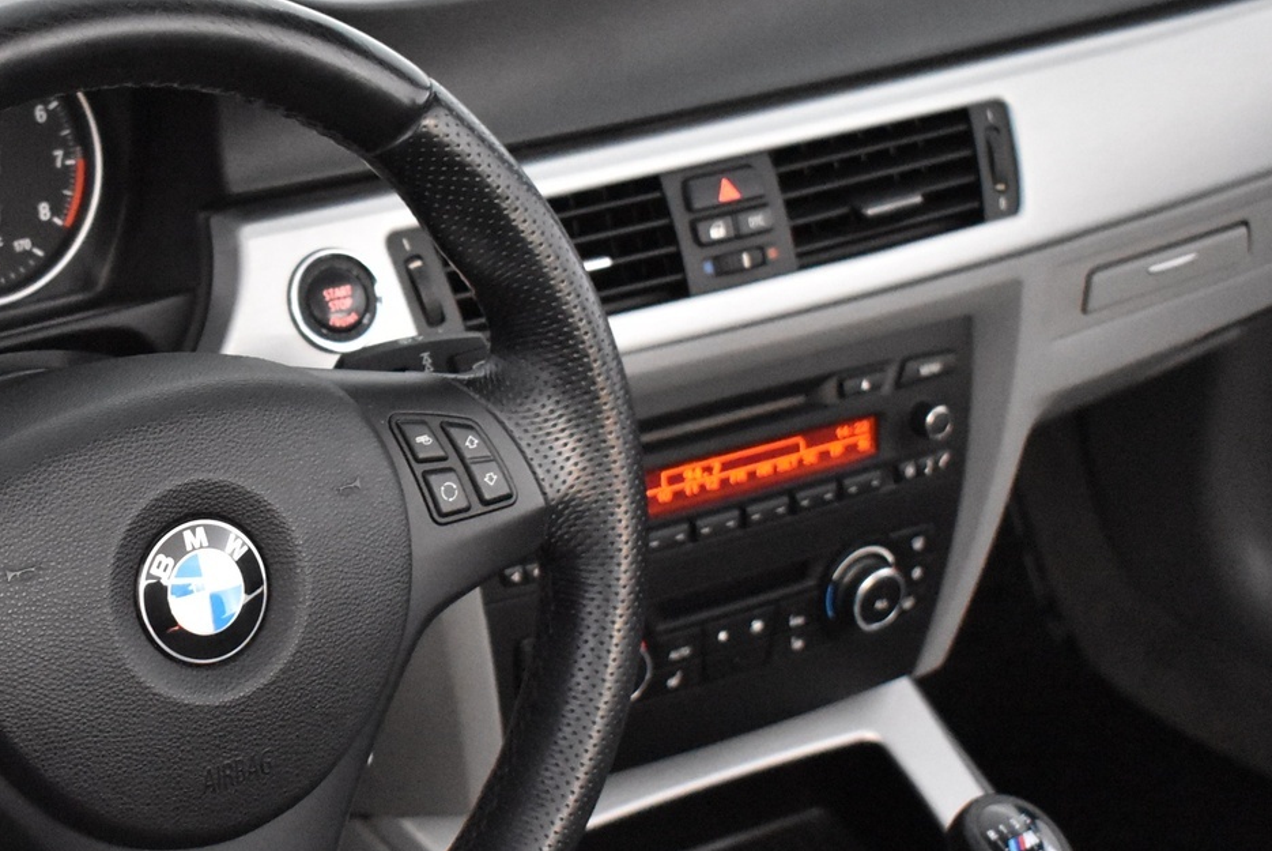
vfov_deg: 16.5
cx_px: 250
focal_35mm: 83
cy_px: 553
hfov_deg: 24.1
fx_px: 2935
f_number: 4.5
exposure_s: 1/50
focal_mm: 32
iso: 7200
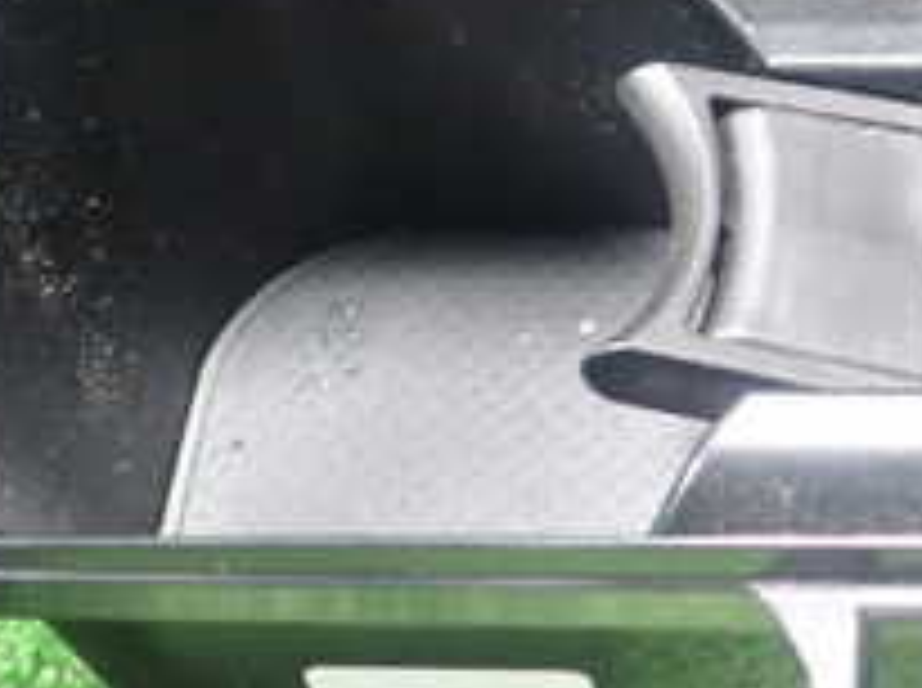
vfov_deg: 16.5
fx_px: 2340
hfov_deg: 21.5
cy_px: 49
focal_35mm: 88
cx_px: 922
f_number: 2.3
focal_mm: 5.5
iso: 1000
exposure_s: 1/30
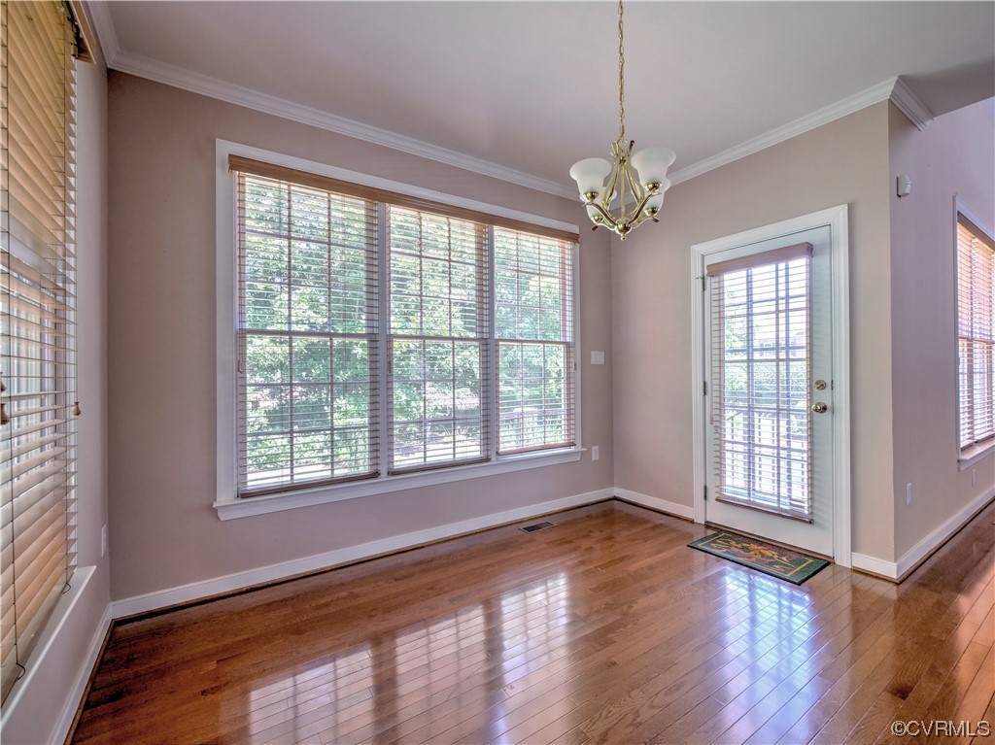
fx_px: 402
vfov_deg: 85.6
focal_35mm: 14
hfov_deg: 102.1
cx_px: 498
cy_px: 372
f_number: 4
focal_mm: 7
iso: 400
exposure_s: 1/80
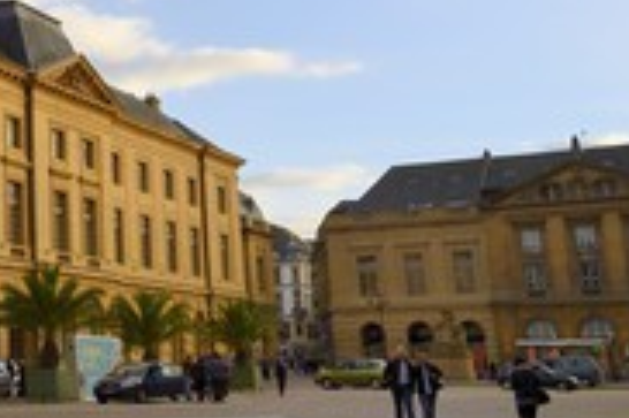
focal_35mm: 67
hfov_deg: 27.3
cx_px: -79
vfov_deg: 20.2
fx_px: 1170
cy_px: 124
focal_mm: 29
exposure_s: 1/200
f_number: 9
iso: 400
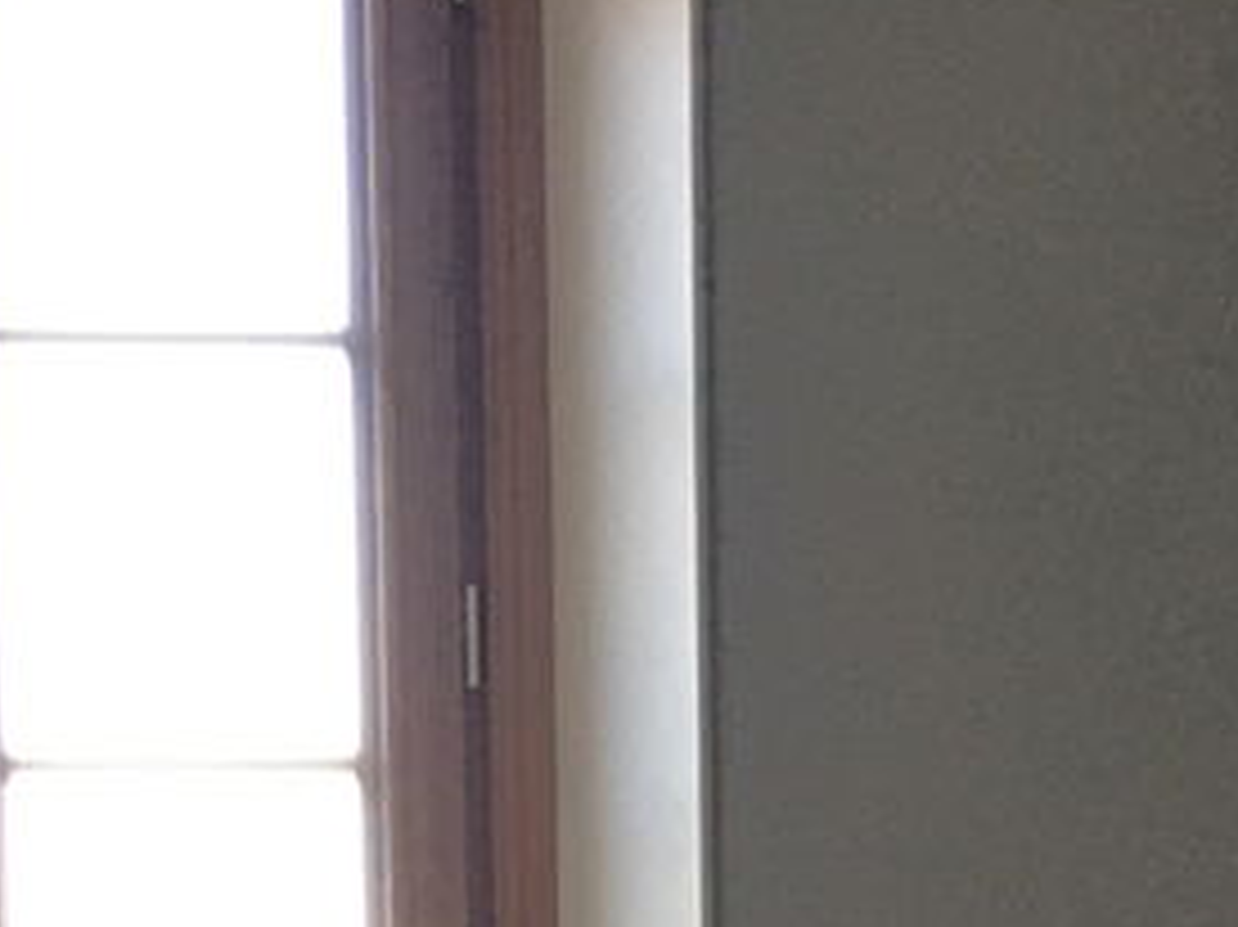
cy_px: 2601
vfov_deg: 7.8
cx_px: 464
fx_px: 6041
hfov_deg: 11.7
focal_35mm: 169
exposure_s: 1/33
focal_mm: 4.15
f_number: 2.2
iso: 50
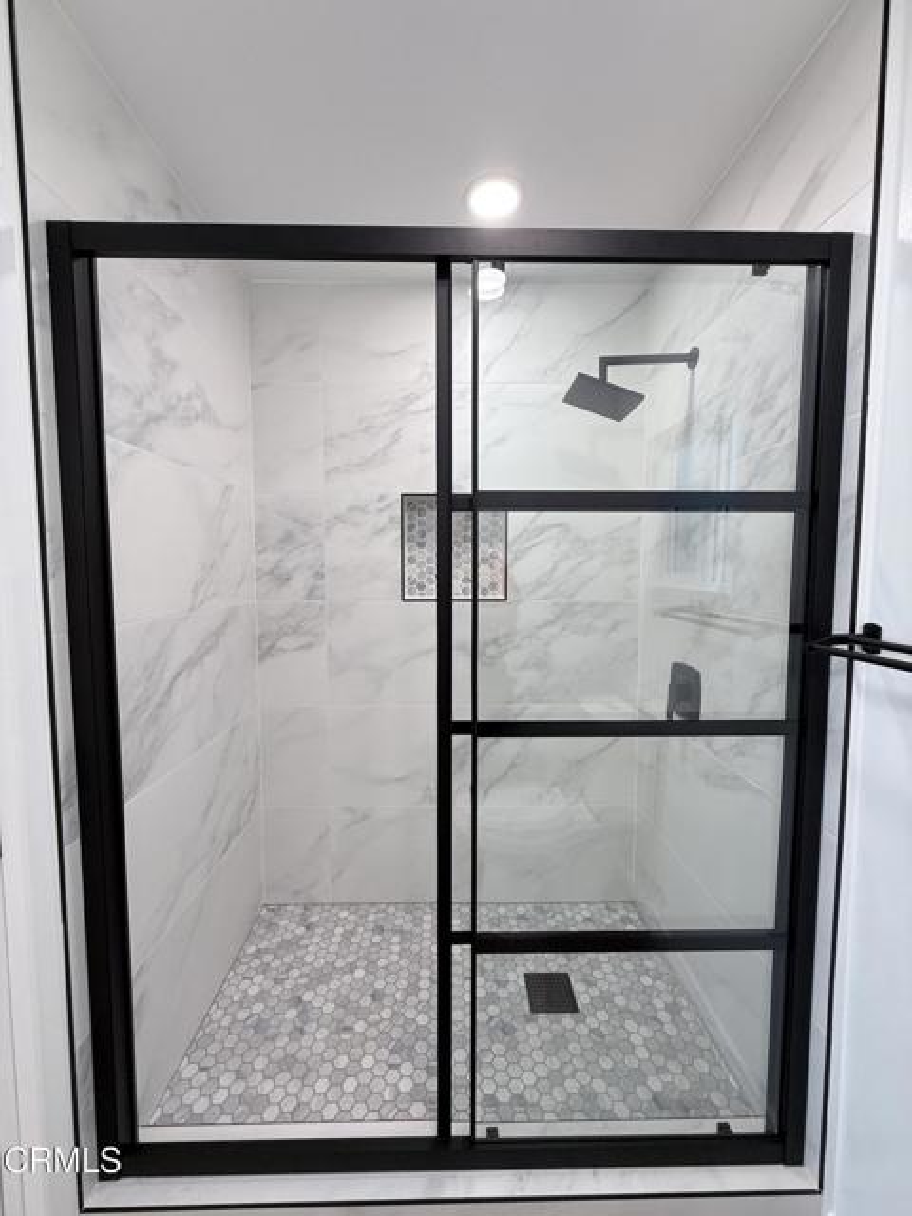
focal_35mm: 14
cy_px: 608
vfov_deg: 102.1
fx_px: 492
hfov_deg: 85.7
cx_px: 456
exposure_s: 1/100
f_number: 2.2
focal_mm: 2.22
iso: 80
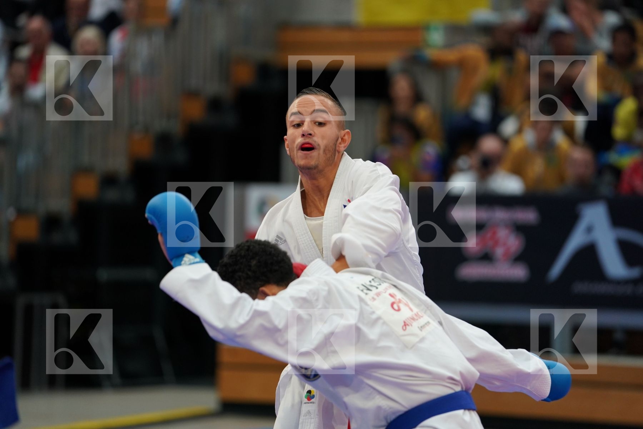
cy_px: 214
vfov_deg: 6.9
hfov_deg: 10.3
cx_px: 322
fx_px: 3572
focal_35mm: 200
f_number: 2.8
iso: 1600
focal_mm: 200
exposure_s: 1/1000
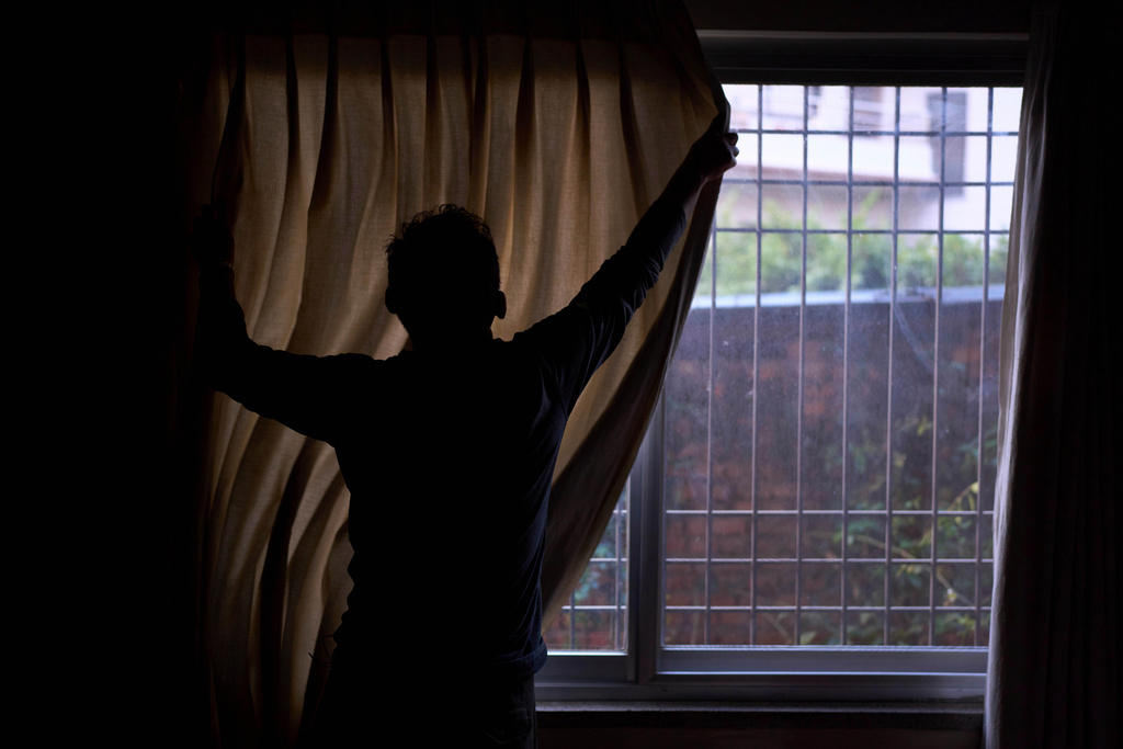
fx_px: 1092
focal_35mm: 35
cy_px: 374
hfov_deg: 54.4
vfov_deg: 37.9
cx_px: 562
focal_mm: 35
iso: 250
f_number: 1.4
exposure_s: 1/200
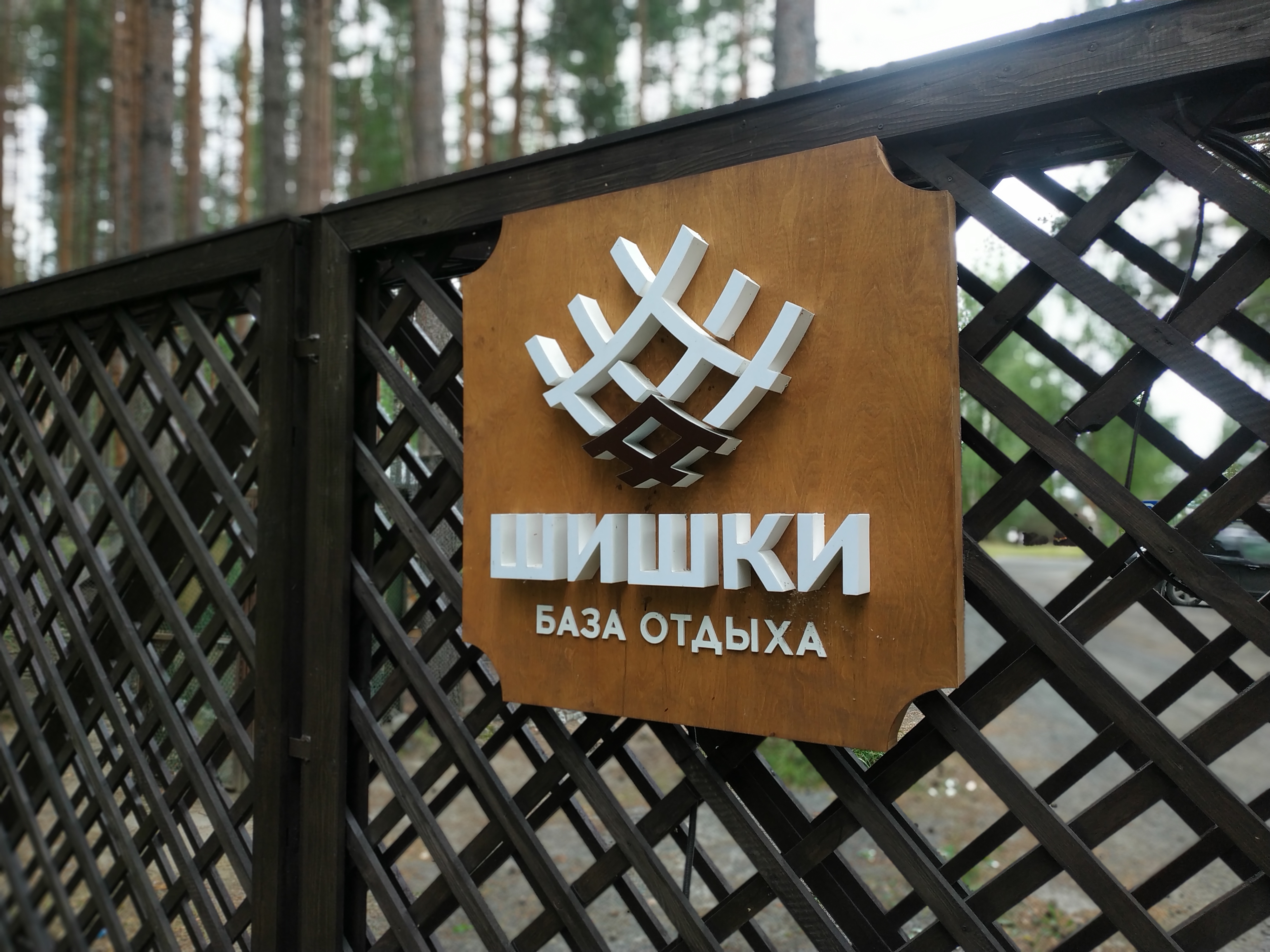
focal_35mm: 24
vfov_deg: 56.8
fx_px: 881
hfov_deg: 71.6
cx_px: 635
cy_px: 476
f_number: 1.9
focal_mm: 3.94
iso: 100
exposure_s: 1/133
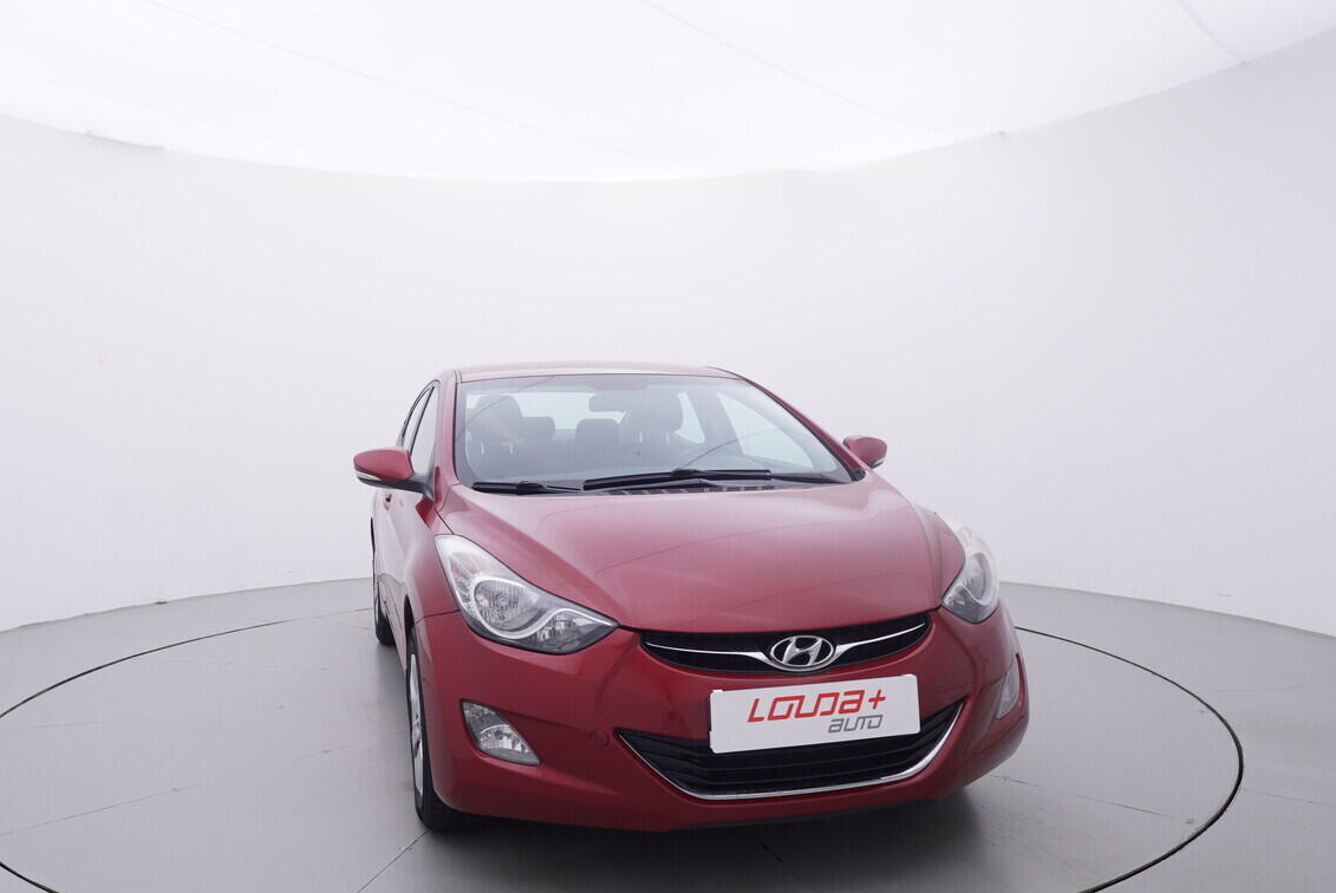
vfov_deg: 45.3
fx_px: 1064
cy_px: 542
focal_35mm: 29
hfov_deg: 64.1
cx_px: 594
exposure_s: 1/80
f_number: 5
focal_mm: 15
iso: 200
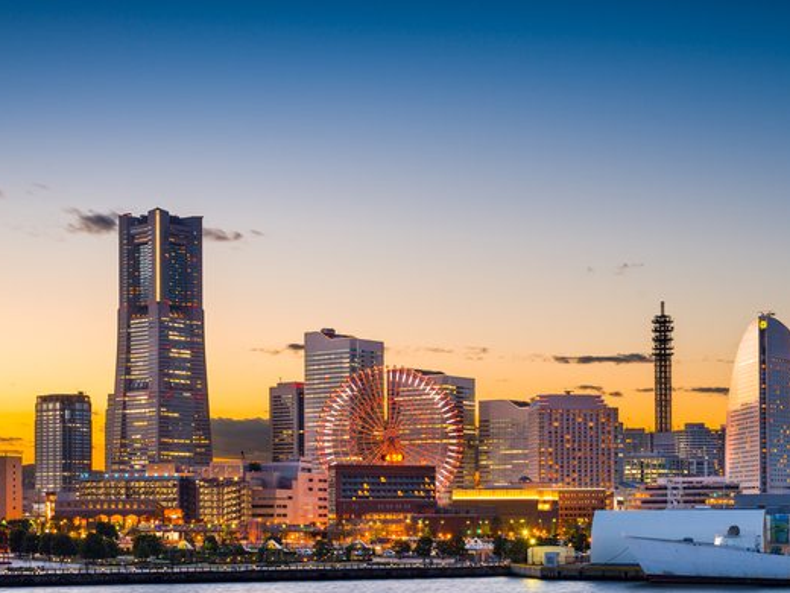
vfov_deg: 21.9
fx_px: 1529
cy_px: 341
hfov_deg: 28.9
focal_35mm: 67
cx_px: 486
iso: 100
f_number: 8
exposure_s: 8
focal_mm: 50
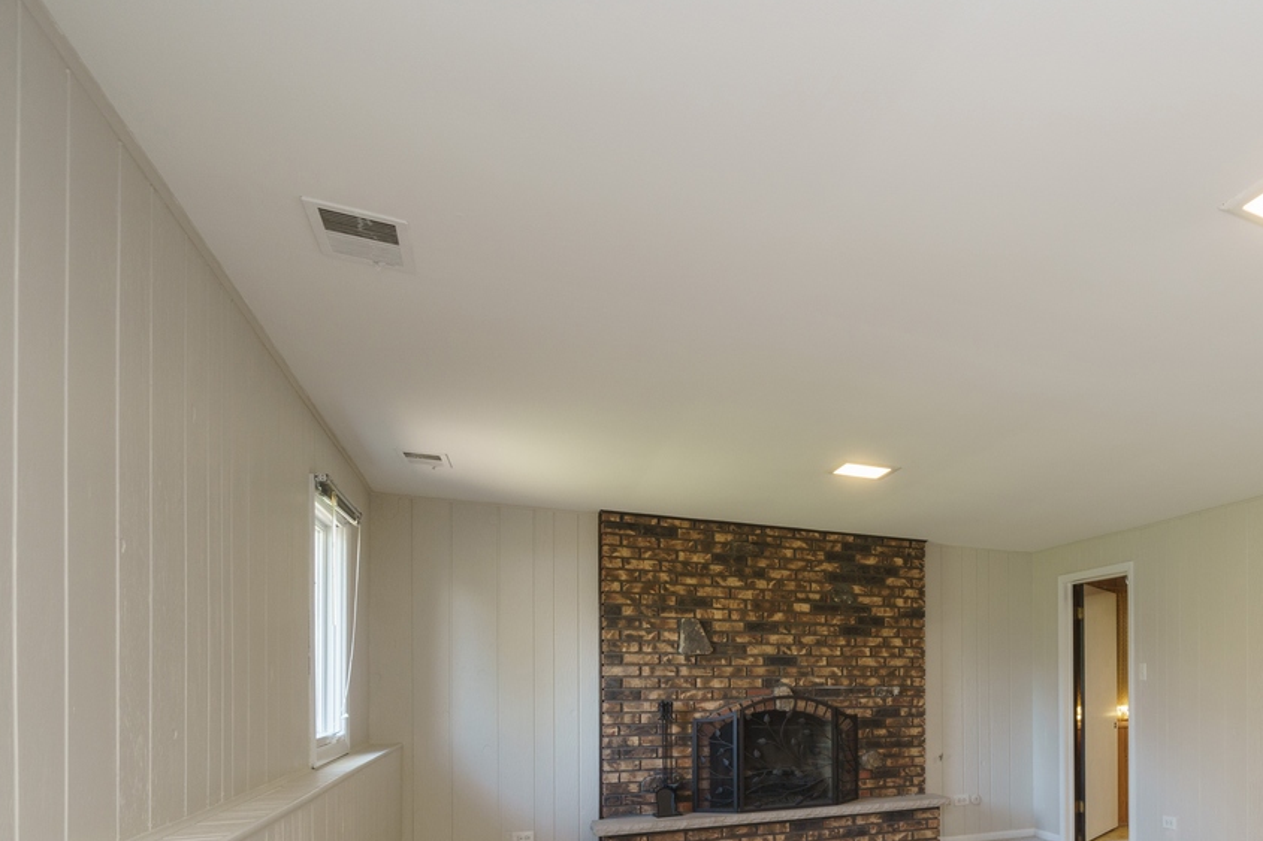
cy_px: 644
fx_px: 807
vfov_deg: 52.4
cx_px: 1092
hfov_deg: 65.5
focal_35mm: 23
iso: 400
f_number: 8
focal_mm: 12
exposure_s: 1/6
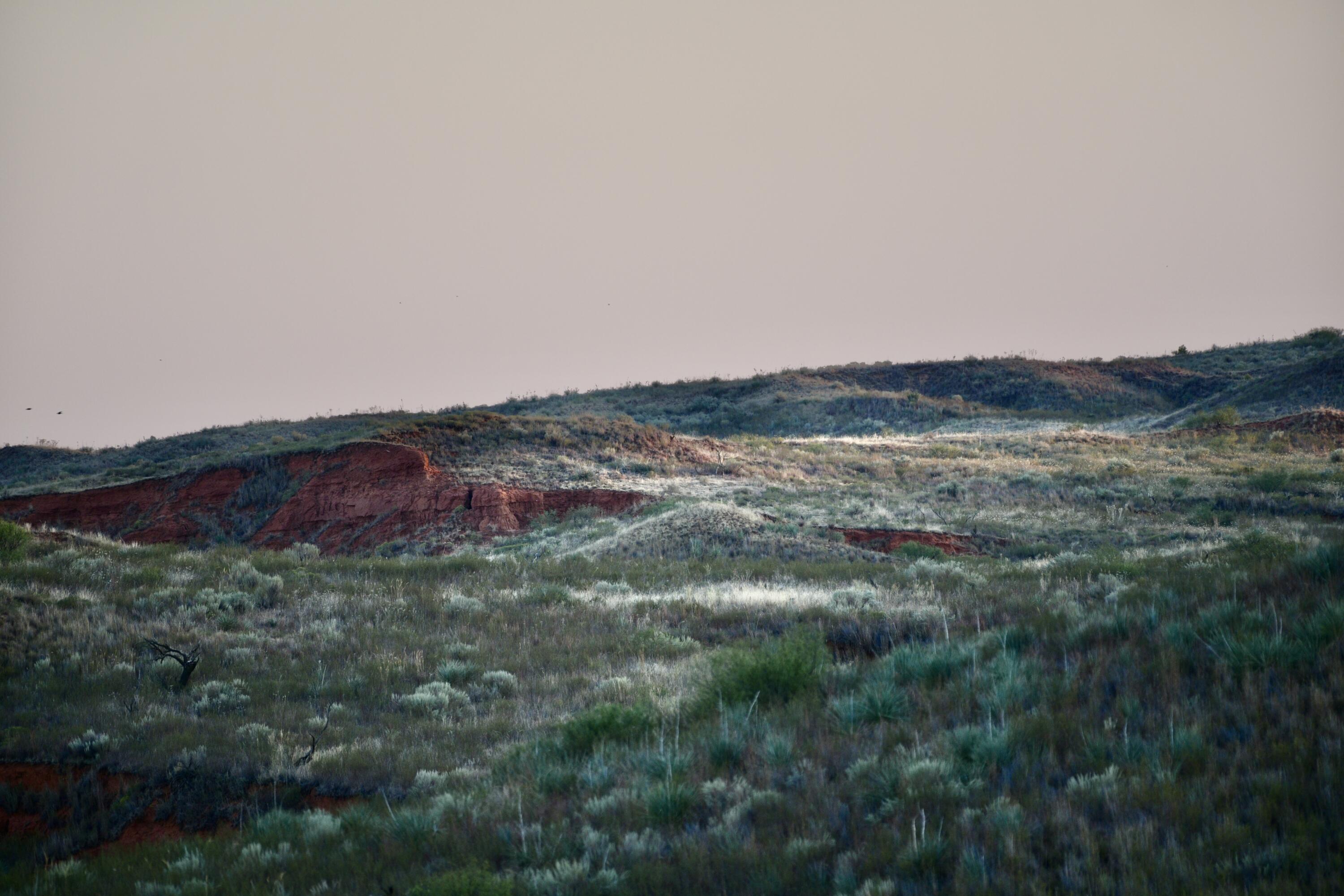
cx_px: 672
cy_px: 448
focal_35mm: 500
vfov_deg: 2.8
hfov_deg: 4.1
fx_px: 18671
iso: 400
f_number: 5.6
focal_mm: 500
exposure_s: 1/250
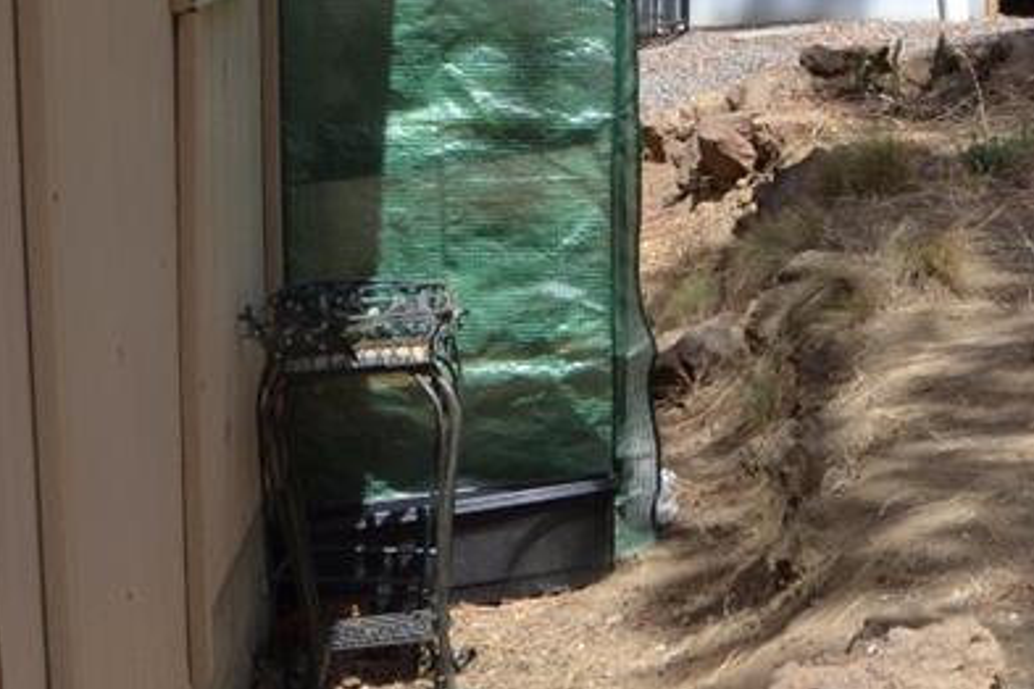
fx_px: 2958
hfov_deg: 18.8
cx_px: 1239
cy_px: -37
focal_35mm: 103
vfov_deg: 13.1
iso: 100
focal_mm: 18
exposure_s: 1/200
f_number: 7.1
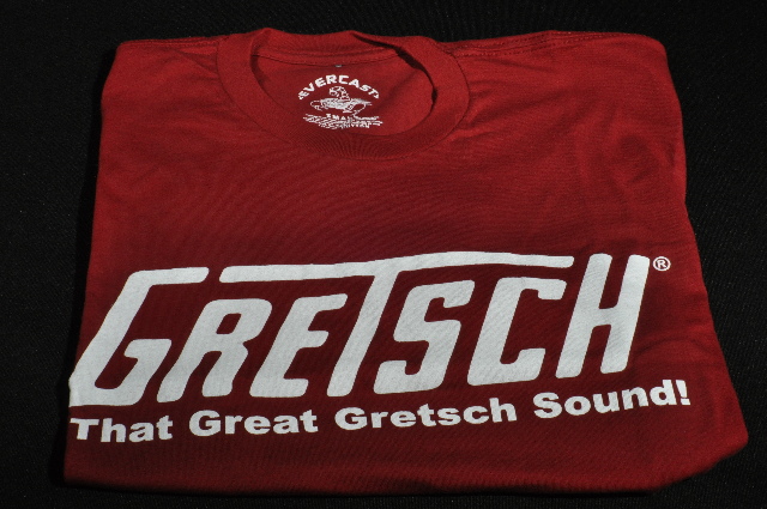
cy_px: 254
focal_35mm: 75
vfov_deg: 18.1
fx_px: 1596
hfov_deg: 27.0
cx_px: 384
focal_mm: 50
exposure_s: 1/160
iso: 800
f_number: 16
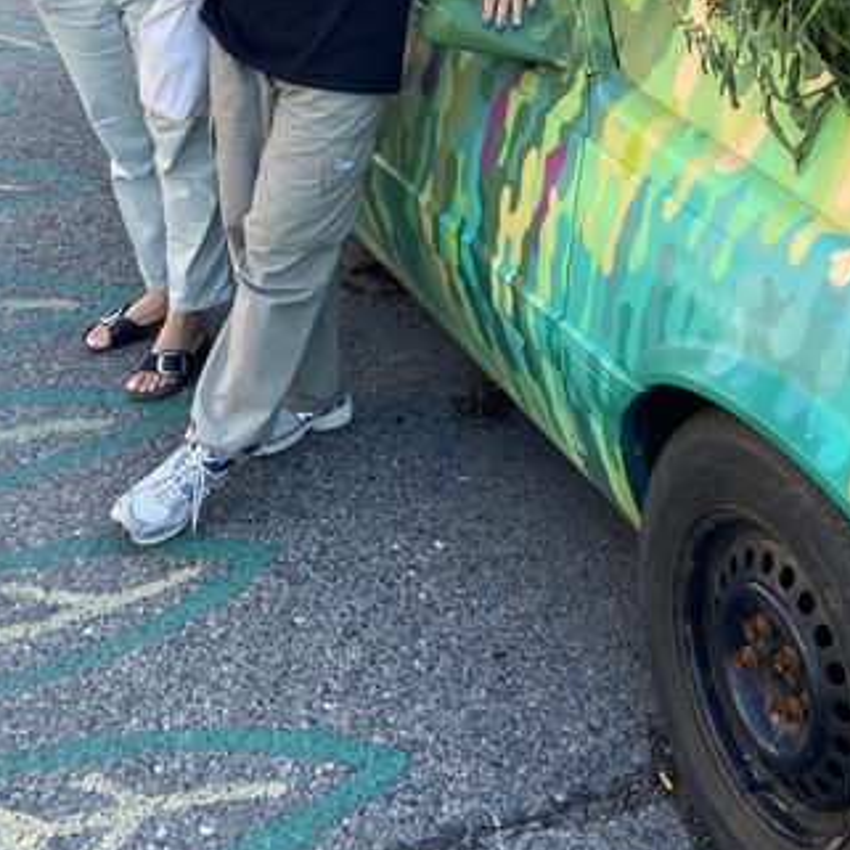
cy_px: -11
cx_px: 482
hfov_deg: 31.0
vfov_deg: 29.0
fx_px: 1528
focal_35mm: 55
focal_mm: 4.25
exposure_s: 1/179
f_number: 1.8
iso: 32
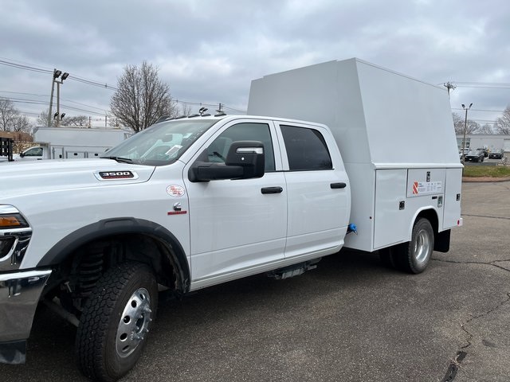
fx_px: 383
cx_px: 255
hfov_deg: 67.3
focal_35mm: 26
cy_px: 191
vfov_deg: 53.1
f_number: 1.6
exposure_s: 1/1721
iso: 50
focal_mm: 5.1
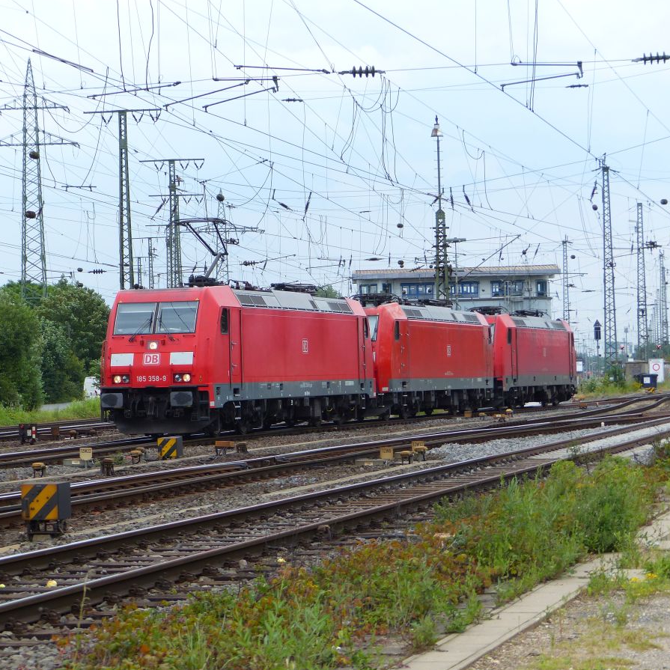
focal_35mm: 115
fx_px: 2518
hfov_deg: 15.1
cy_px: 335
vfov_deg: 15.2
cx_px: 228
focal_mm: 17.4
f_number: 3.2
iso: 100
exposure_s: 1/640
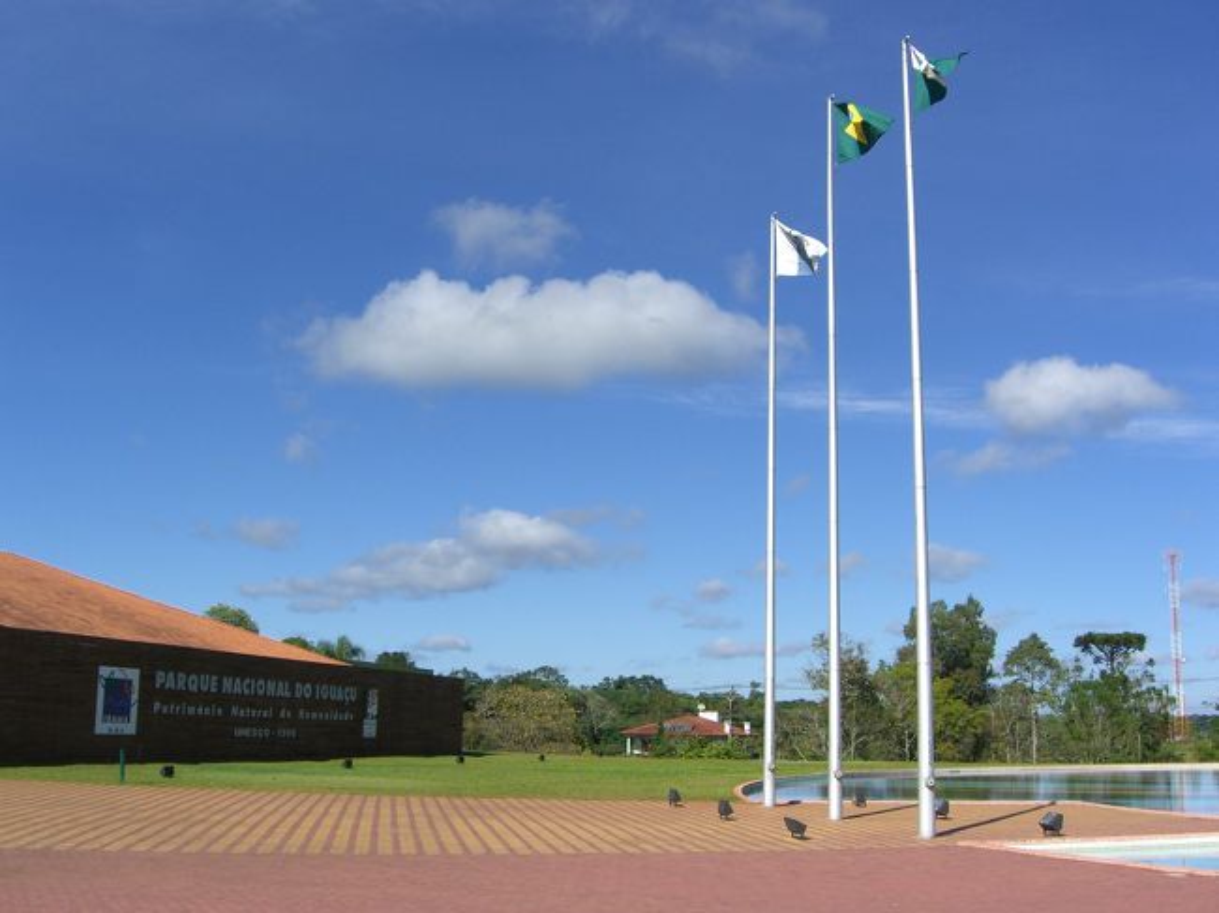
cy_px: 456
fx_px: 1338
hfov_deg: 49.0
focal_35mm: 38
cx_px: 610
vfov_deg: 37.7
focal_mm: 7.9
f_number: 4
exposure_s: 1/1000
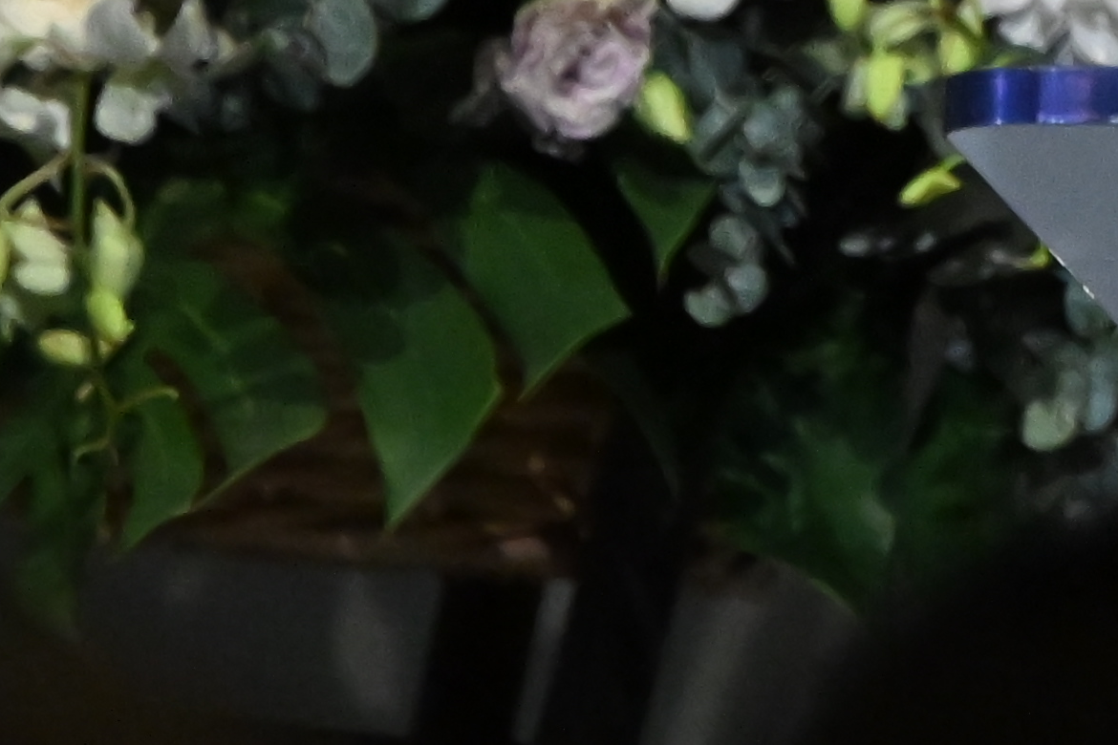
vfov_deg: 0.5
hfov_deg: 0.7
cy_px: -1506
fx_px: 87632
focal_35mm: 2822
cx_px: 2743
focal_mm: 400
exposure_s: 1/200
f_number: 5.6
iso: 4000
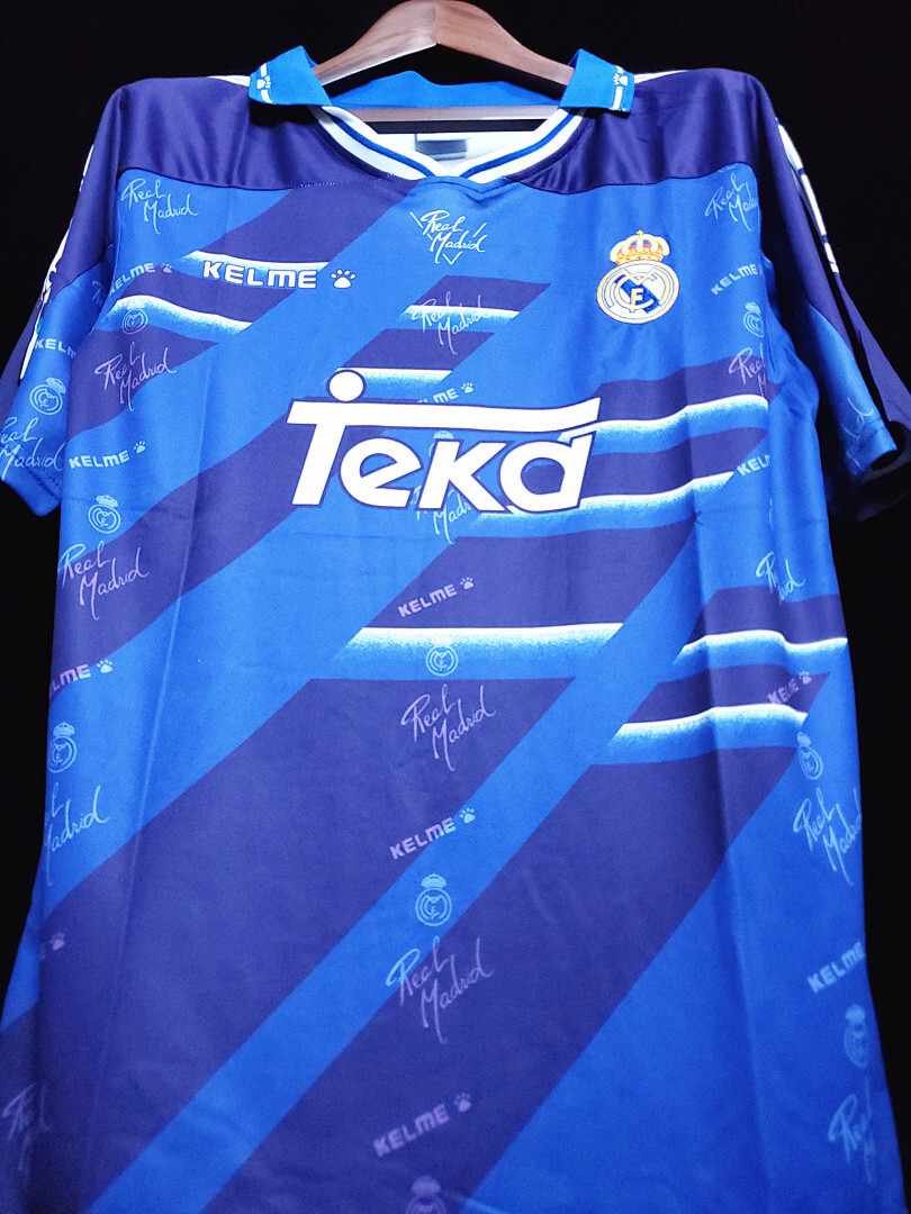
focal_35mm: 26
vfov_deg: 67.3
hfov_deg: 53.1
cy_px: 607
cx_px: 456
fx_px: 912
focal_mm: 4.3
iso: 500
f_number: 1.5
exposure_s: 1/60
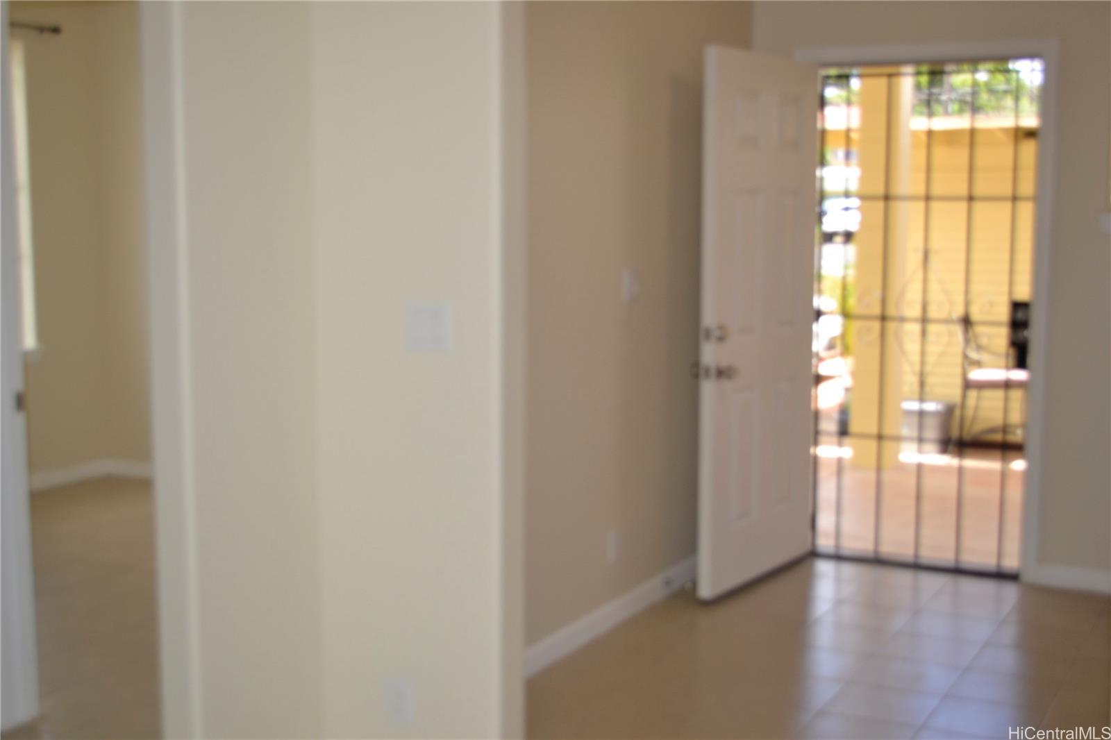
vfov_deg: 29.9
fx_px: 1388
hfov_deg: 43.6
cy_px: 370
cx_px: 556
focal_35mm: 45
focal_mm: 30
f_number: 4.5
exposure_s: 1/125
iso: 280
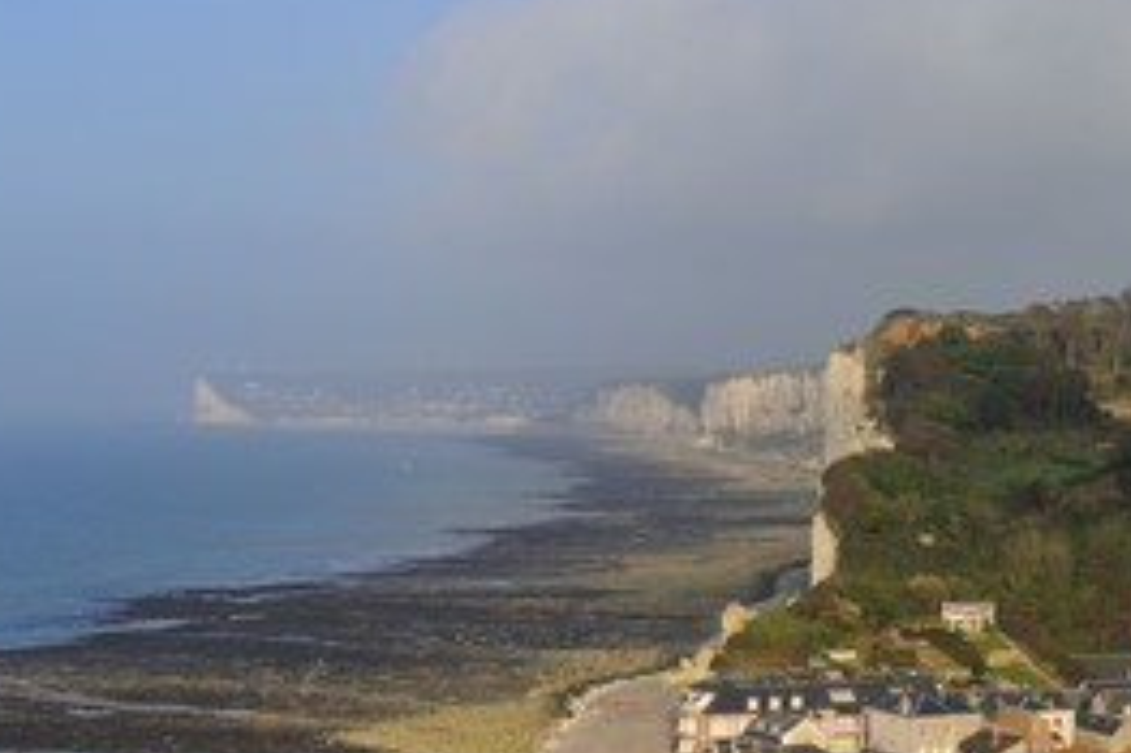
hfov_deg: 24.4
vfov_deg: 16.3
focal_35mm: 83
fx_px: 2606
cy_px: 572
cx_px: 426
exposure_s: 1/160
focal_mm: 52
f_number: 10
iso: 200
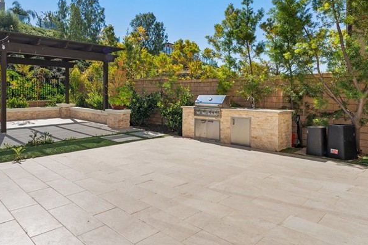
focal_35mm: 24
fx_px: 245
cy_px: 93
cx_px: 125
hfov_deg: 71.7
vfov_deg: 52.6
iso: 200
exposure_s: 1/800
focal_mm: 14
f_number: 6.3
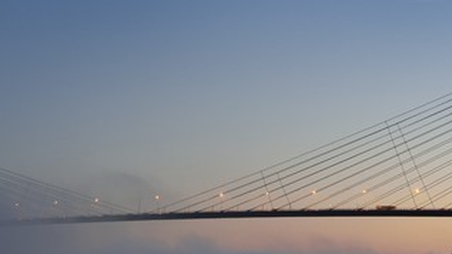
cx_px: 287
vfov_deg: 8.5
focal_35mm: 142
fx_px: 1701
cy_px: 148
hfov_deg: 15.1
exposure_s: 1/10
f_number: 5.6
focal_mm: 102
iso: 800
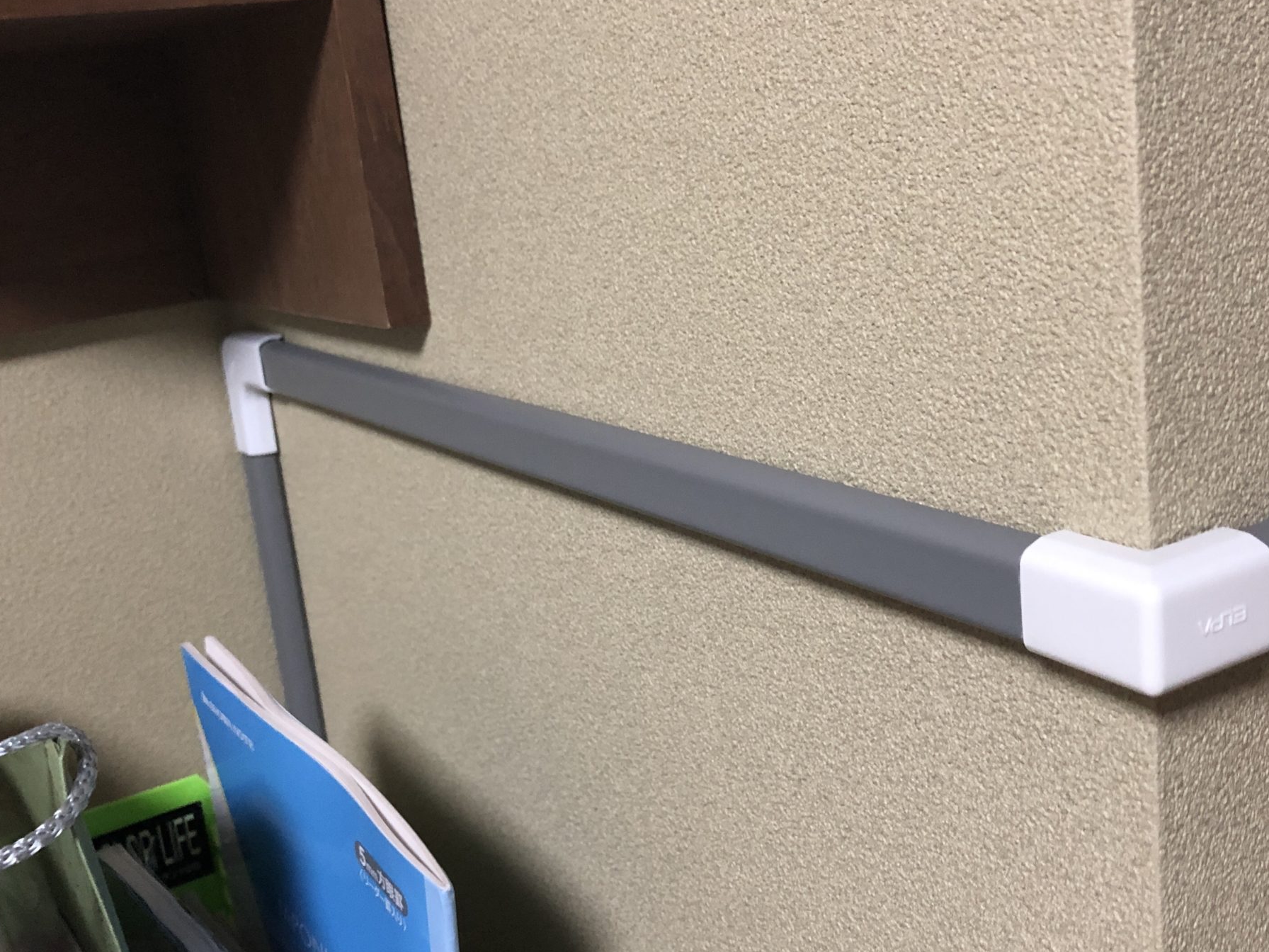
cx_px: 709
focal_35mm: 40
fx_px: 1466
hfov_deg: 46.7
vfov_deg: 36.0
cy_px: 490
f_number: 1.8
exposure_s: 1/15
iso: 100
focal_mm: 3.99
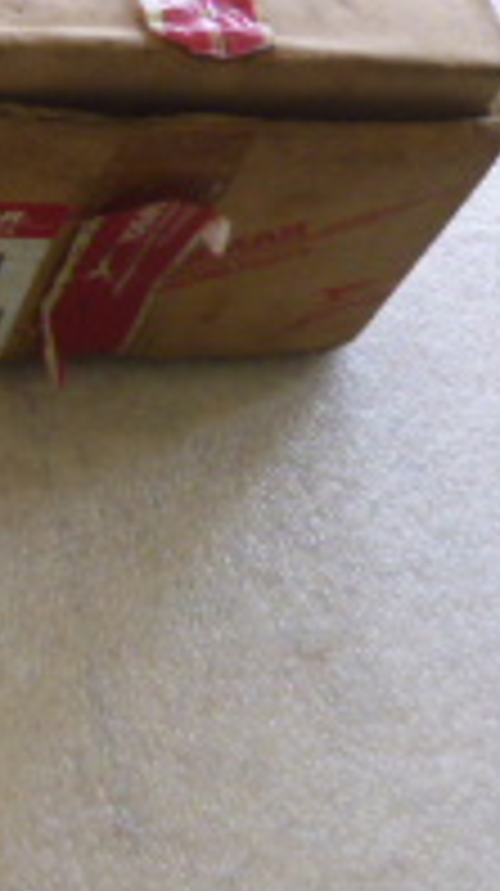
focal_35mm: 88
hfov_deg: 11.5
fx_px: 2079
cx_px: -662
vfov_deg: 24.2
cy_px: 468
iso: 100
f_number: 3.1
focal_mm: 4.5
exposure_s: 1/60
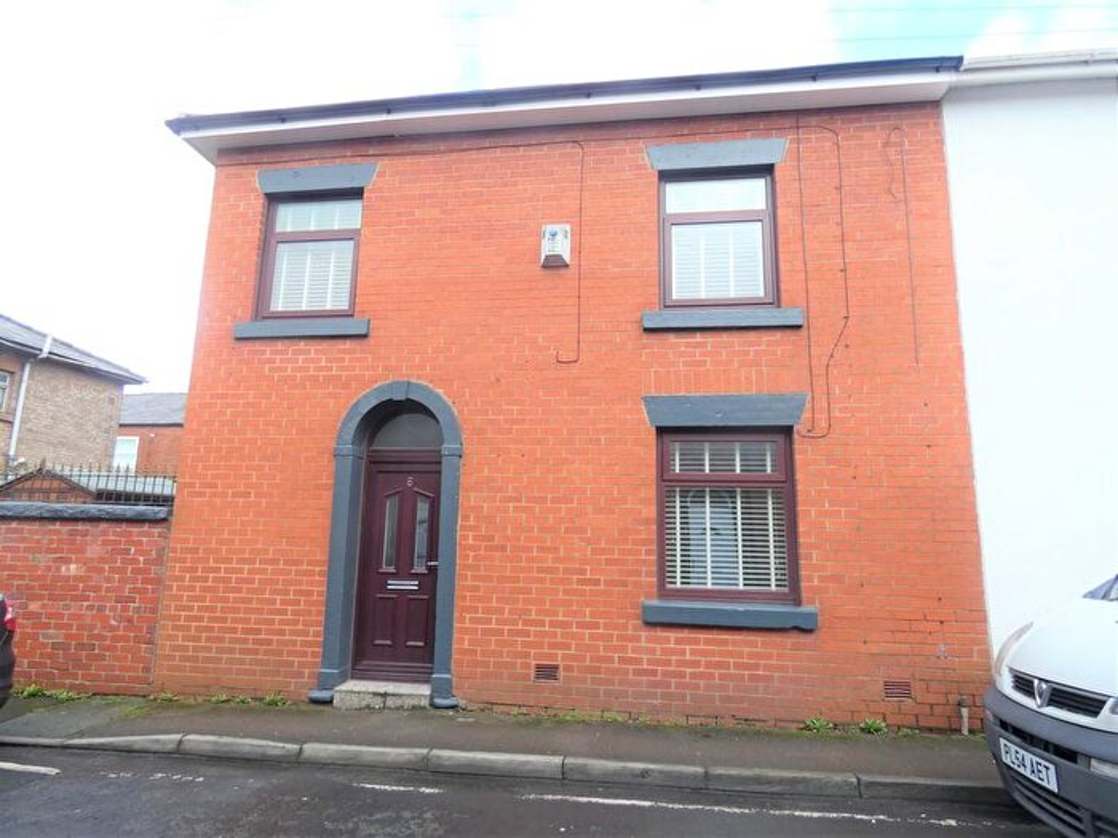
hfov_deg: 81.7
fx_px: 646
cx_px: 559
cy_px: 419
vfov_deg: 66.0
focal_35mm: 20
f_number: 2.8
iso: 80
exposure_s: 1/160
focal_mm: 3.6
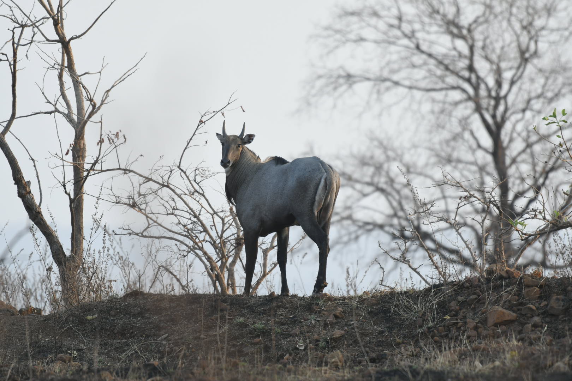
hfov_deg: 3.3
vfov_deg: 2.2
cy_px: 190
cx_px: 286
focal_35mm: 630
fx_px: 10009
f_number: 5.6
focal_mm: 420
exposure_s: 1/250
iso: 500
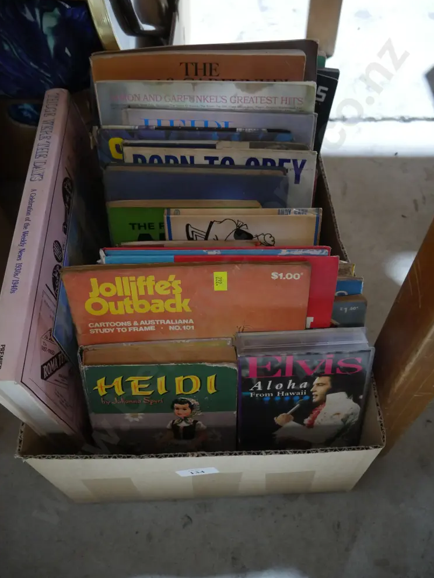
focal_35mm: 31
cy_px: 285
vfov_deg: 58.3
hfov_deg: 45.5
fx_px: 518
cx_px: 220
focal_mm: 15
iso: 2500
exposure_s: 1/60
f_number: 3.6
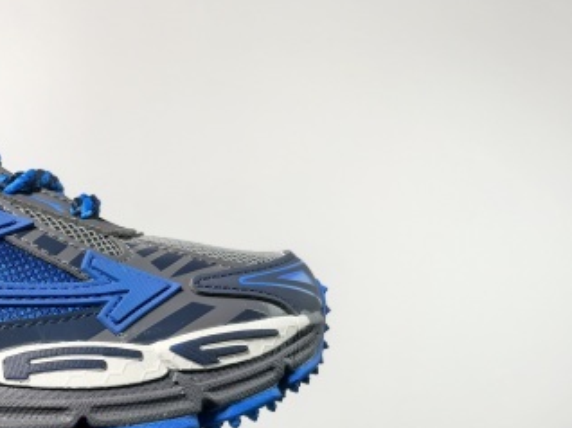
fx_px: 1123
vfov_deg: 20.4
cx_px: -121
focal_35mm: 68
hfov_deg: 25.5
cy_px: 491
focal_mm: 6.98
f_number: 2
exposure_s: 1/366
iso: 50
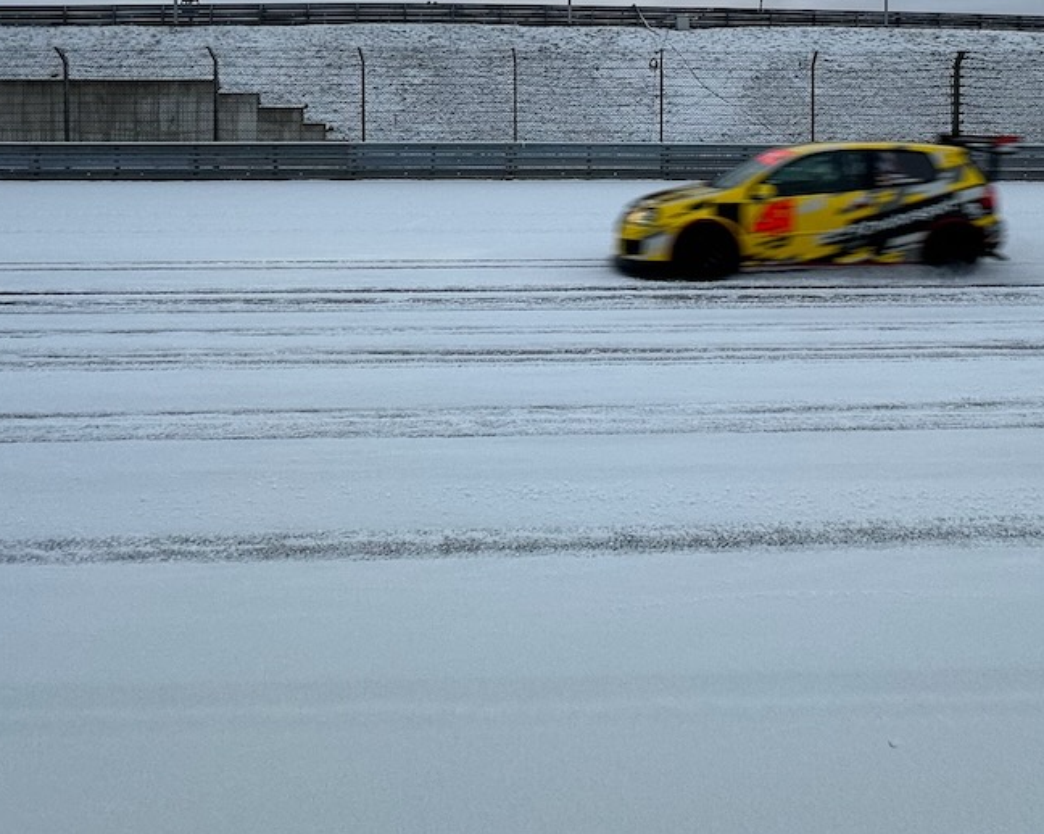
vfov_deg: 48.3
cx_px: 648
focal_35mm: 27
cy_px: 103
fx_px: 834
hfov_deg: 63.2
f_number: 2.2
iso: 40
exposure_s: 1/233
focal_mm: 2.22
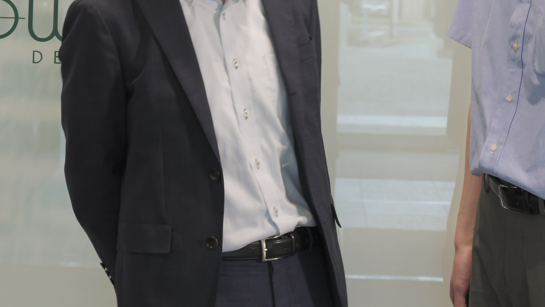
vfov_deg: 10.0
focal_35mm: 120
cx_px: 267
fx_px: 1734
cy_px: -37
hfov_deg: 17.9
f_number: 4
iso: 320
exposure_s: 1/40
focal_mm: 29
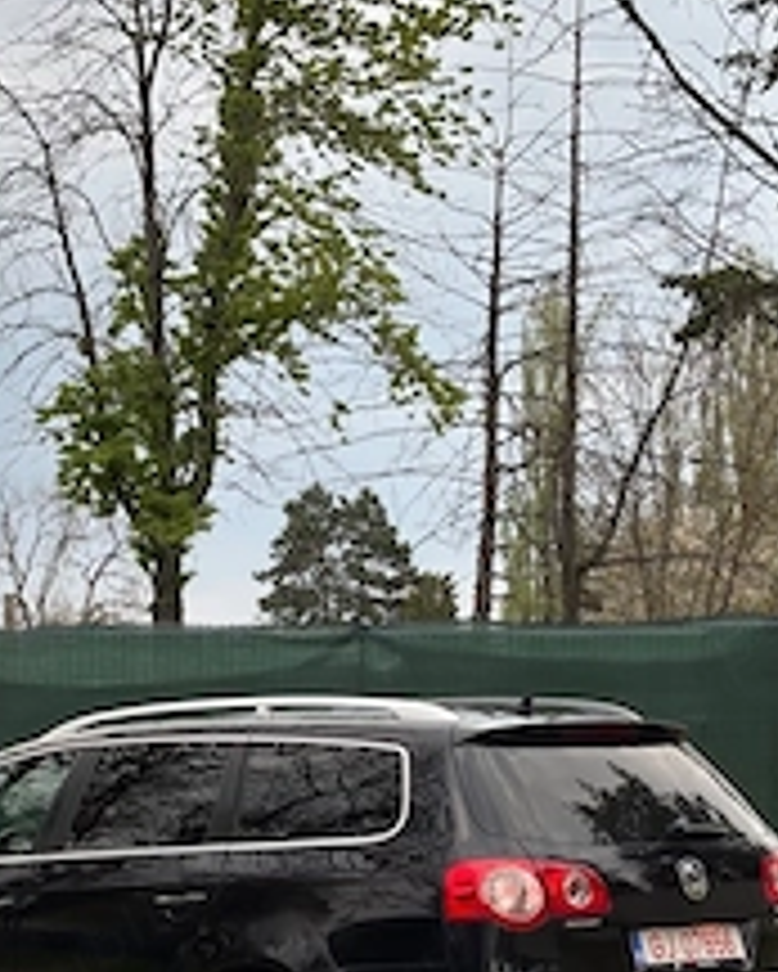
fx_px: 2704
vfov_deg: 20.3
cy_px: 616
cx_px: 247
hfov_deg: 16.3
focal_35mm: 94
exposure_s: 1/180
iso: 32
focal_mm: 5.96
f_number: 1.6
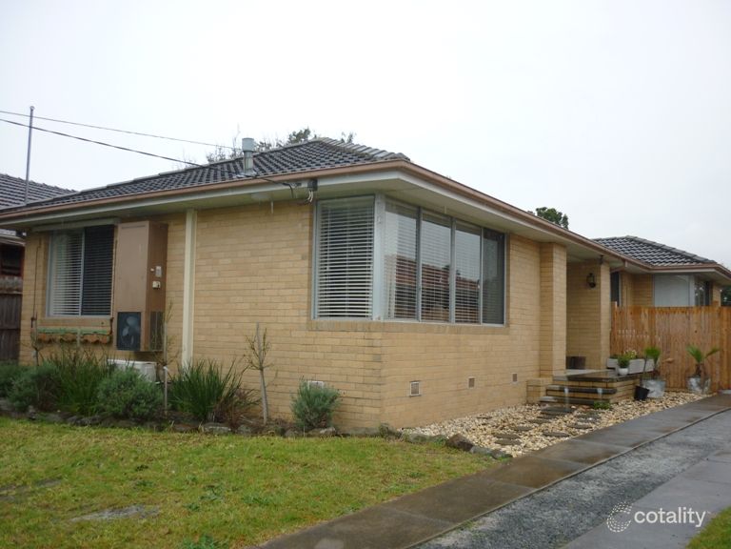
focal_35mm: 33
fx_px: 697
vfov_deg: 42.9
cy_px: 274
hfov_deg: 55.4
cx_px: 366
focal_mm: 5.5
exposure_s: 1/400
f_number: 2.8
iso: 100
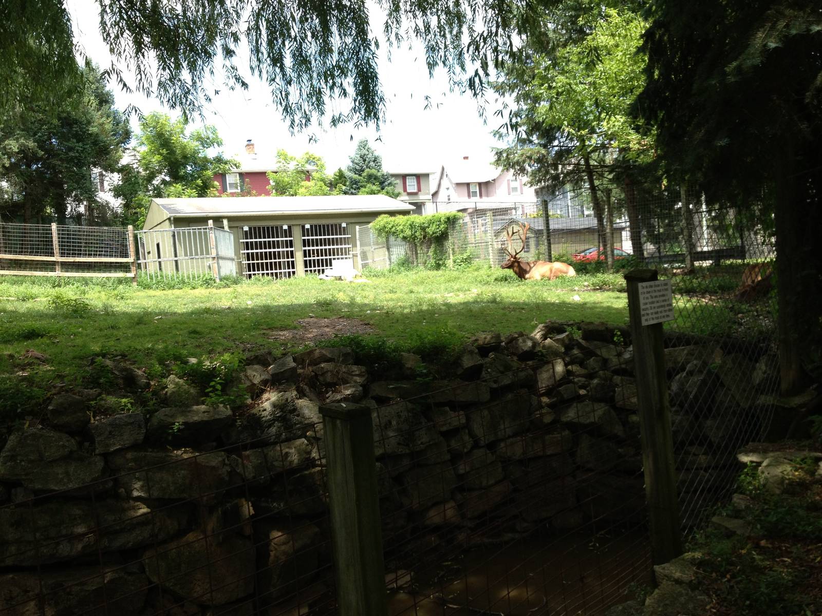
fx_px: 831
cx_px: 411
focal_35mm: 35
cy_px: 308
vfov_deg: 40.7
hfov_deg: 52.6
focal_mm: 4.28
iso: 80
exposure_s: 1/673
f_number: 2.4
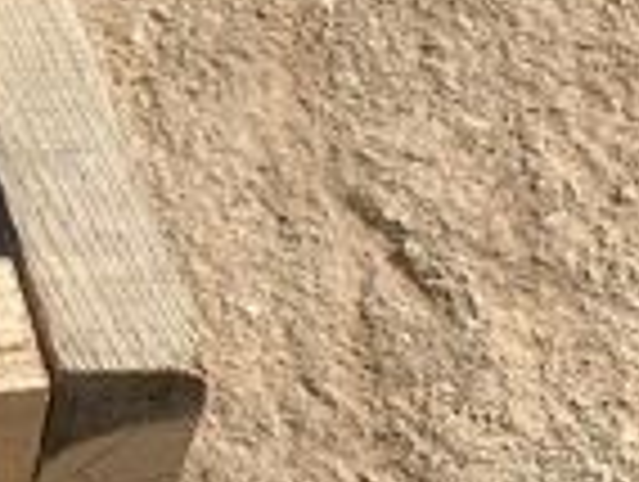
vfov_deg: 9.6
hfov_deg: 11.8
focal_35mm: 146
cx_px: -716
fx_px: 2700
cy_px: -446
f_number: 1.8
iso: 25
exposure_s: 1/887
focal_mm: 4.25
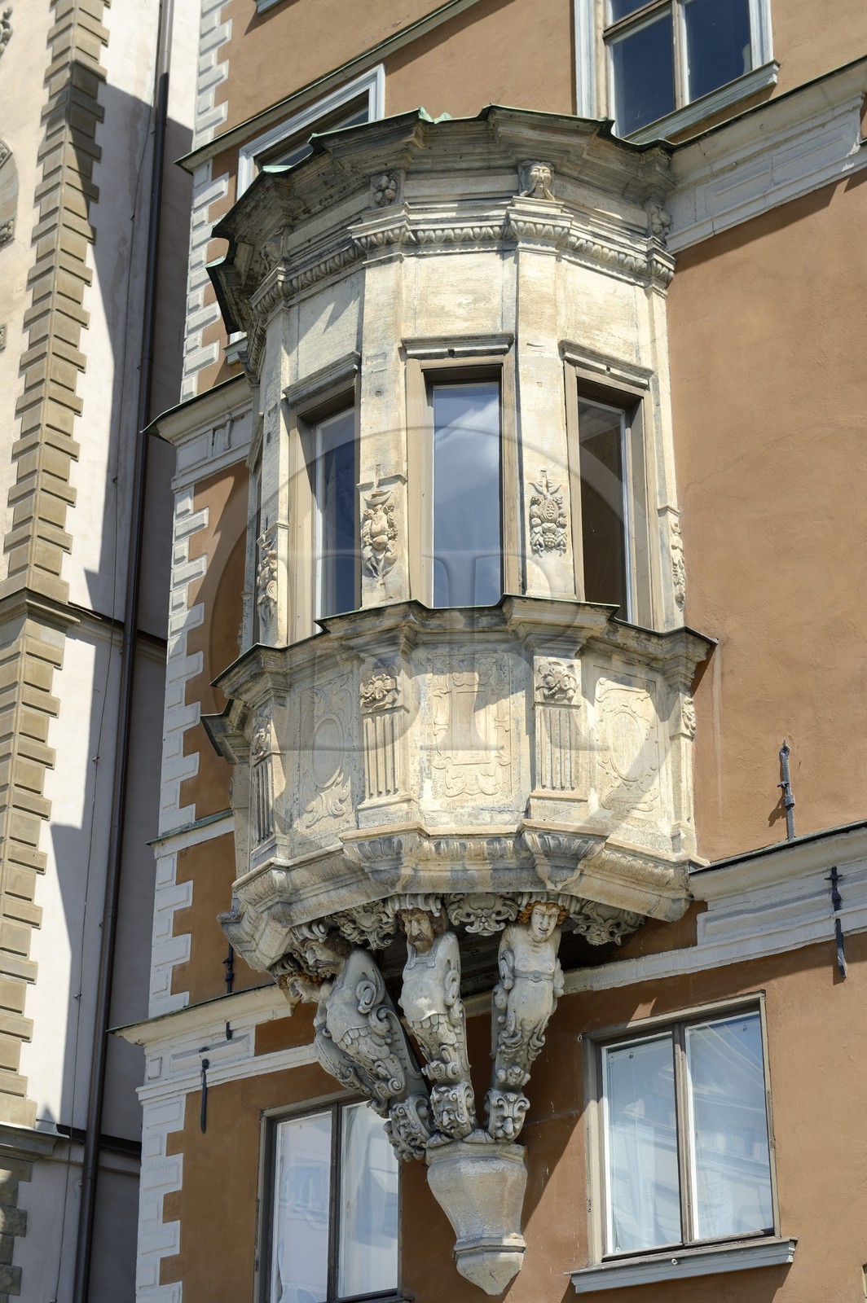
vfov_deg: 32.4
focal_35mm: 62
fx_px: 2243
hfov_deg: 21.9
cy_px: 652
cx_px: 434
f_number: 7.1
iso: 100
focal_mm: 62
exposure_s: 1/250
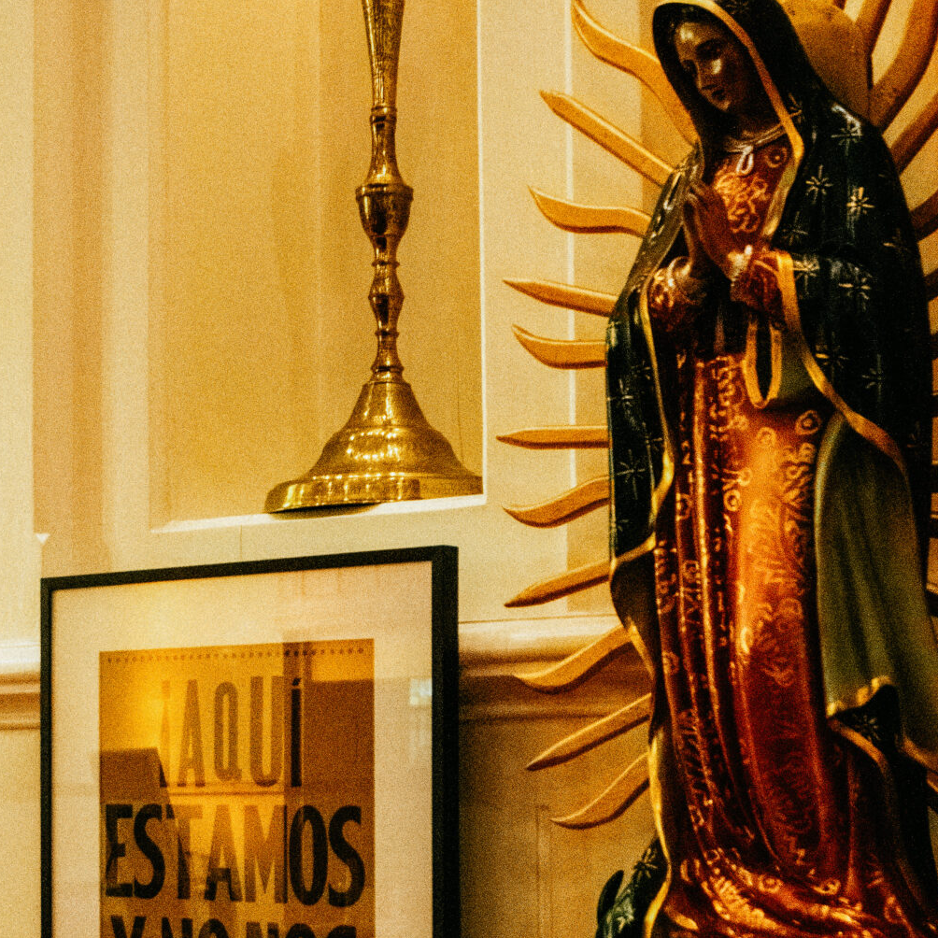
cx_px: 359
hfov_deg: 26.4
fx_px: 1993
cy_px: 649
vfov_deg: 26.3
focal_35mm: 65
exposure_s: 1/200
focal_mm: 20
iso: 1600
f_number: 3.5
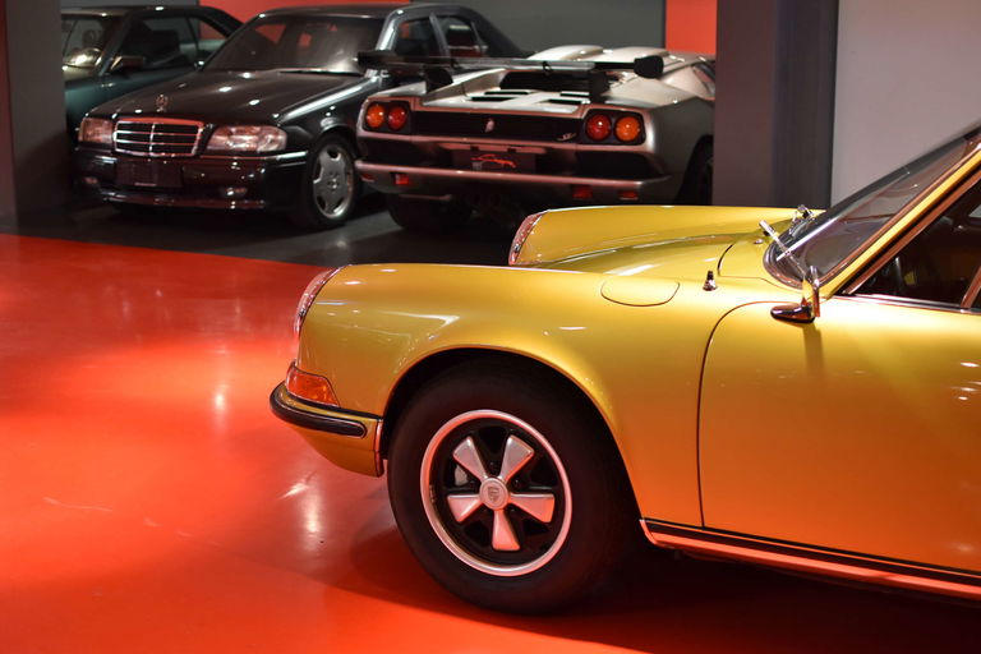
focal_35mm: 52
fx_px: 1431
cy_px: 327
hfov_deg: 37.9
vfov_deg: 25.8
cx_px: 490
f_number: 2.5
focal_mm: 35
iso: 800
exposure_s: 1/60
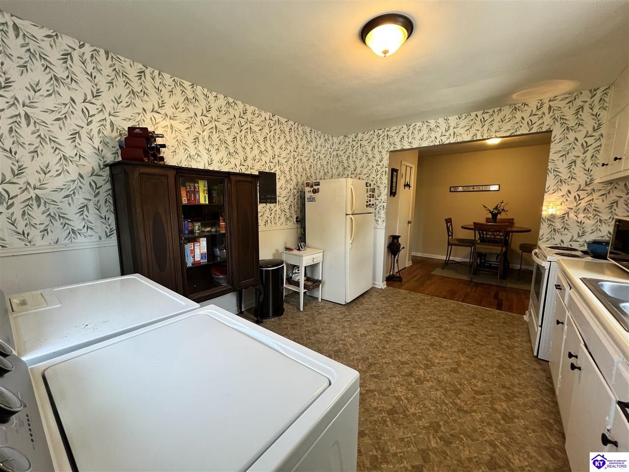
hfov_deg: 106.2
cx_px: 314
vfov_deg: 89.9
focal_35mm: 13
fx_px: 236
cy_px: 236
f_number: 1.8
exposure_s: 1/60
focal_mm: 1.57
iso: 160
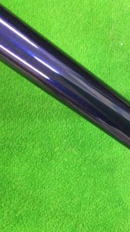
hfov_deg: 22.9
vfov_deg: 42.9
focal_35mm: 48
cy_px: 120
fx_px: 294
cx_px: 155
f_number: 2.4
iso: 200
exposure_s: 1/20
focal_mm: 3.3
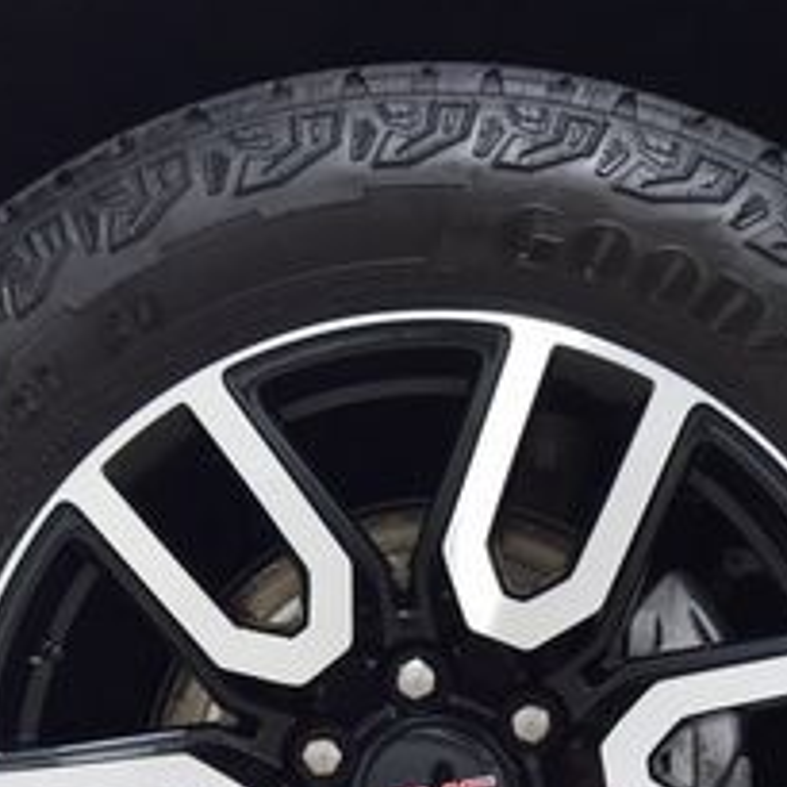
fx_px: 3584
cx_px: 441
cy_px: 800
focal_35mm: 139
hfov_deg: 12.5
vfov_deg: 12.4
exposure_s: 1/15
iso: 900
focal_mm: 35
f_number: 6.3
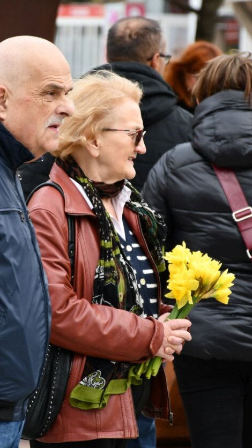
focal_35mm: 289
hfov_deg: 4.2
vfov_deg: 7.5
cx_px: 67
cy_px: 224
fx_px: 3434
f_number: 5.6
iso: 220
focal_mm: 122
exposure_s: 1/250
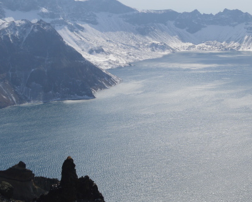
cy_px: 34
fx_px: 485
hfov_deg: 27.3
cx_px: 260
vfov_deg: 23.1
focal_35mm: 65
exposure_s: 1/400
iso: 100
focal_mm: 18
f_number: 10
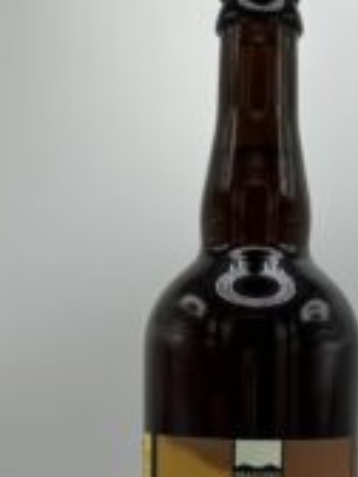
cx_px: 259
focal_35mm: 62
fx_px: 855
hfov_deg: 23.5
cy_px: 446
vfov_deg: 29.6
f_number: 1.5
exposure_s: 1/887
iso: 50
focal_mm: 5.7
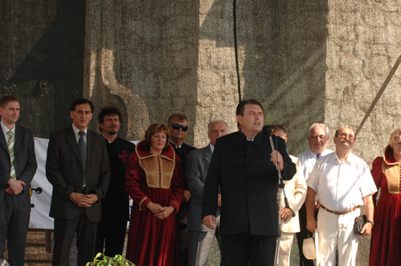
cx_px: 241
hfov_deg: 10.5
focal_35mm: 196
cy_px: 141
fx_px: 2180
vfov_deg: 7.0
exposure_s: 1/160
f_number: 6.3
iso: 200
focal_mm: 98
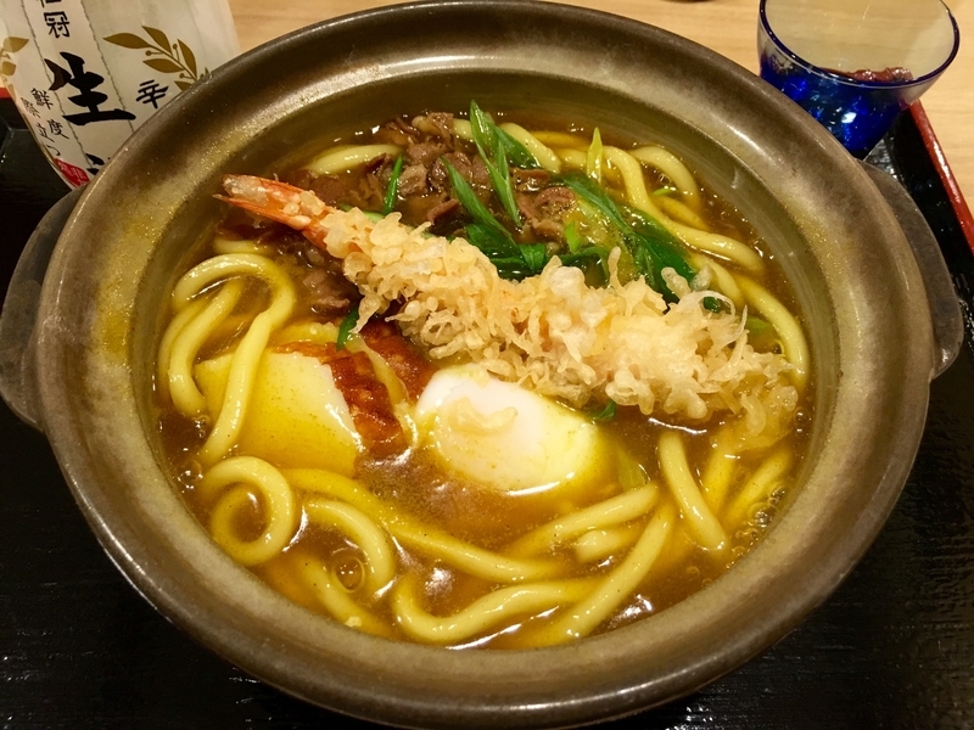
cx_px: 487
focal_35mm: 29
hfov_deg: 61.7
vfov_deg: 48.2
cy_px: 365
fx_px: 816
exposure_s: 1/30
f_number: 2.2
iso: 160
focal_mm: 4.15
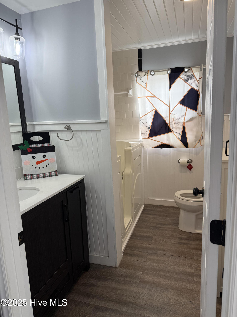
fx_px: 219
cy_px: 158
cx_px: 118
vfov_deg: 71.6
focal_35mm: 24
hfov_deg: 56.8
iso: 80
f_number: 1.78
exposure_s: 1/170
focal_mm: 6.76
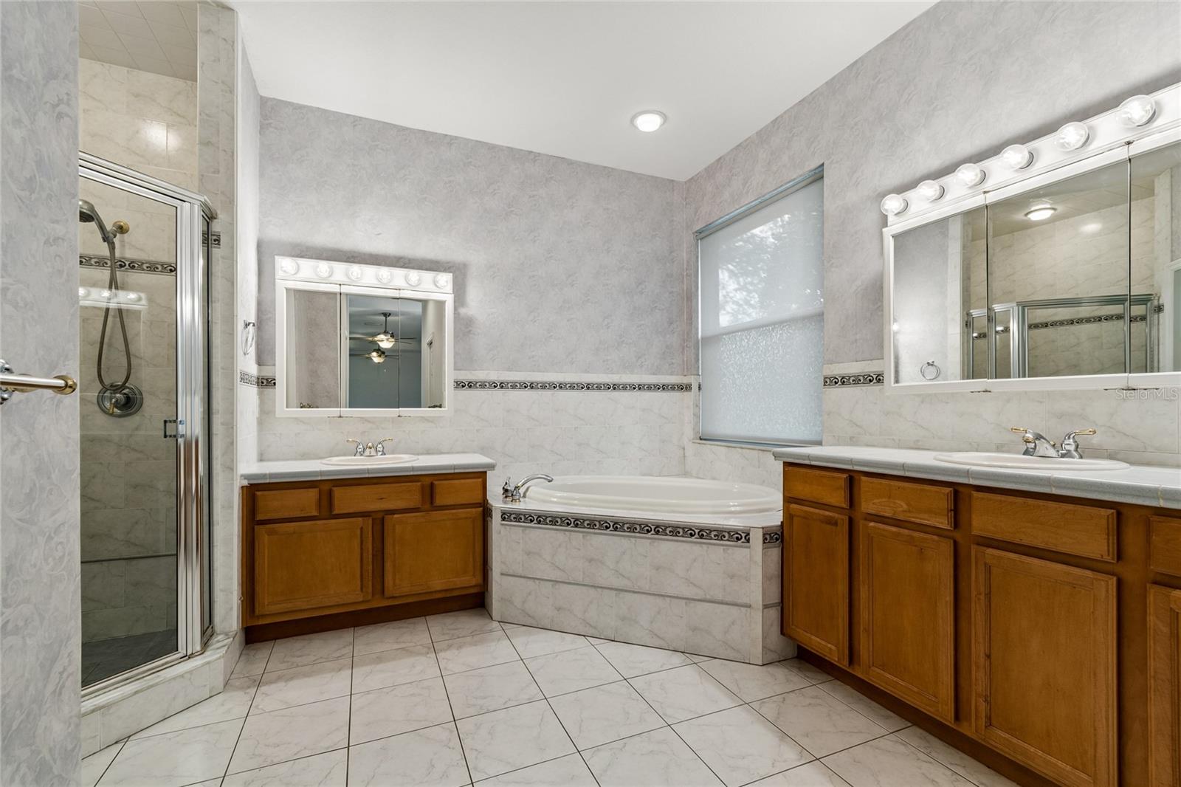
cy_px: 394
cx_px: 590
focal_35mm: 15
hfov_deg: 100.4
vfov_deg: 77.3
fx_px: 492
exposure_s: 1/8
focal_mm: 10
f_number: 7.1
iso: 100
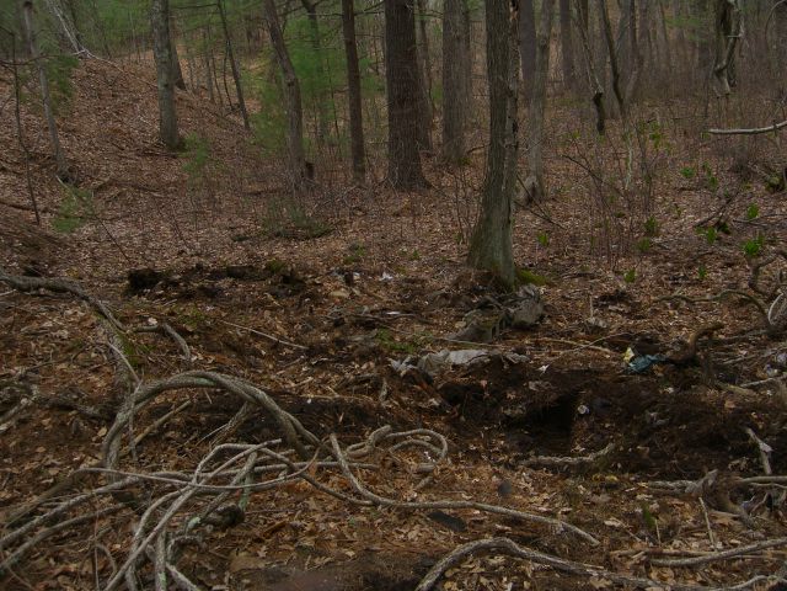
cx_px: 394
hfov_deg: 49.0
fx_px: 864
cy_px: 296
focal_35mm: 38
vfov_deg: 37.7
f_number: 2.8
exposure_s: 1/200
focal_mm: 7.9
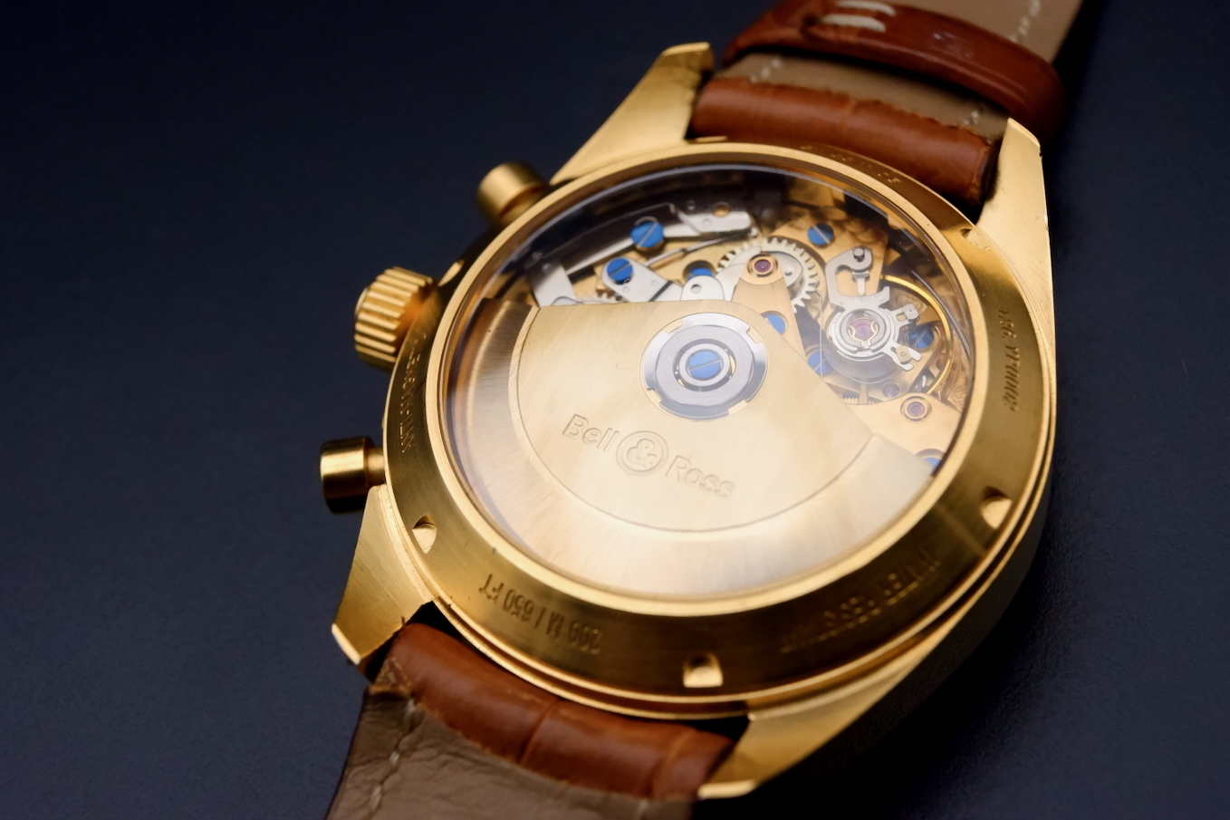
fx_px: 1606
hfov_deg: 41.9
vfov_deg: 28.6
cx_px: 615
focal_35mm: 47
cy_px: 410
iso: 6400
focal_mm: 31.5
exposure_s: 1/4000
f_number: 9
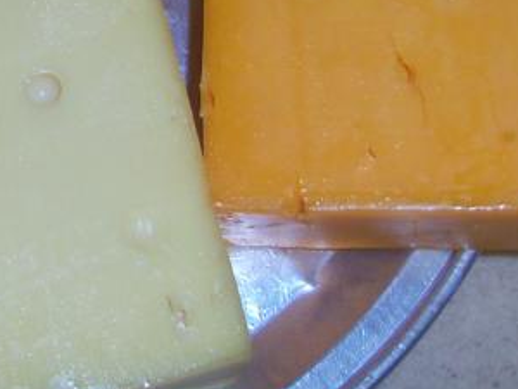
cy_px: -91
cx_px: -116
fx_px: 1571
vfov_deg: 13.7
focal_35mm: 105
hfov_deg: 17.8
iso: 100
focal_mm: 6.3
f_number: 3
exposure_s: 1/30
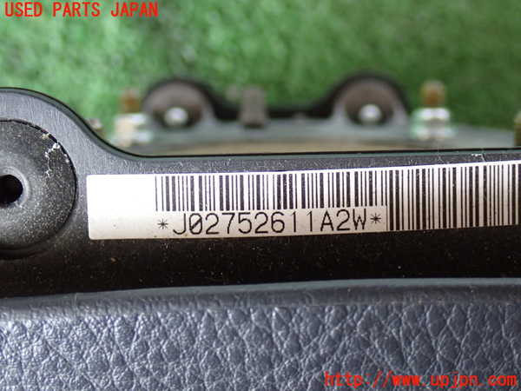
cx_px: 260
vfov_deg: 23.7
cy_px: 196
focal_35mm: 62
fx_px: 933
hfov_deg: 31.2
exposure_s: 1/60
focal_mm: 11.09
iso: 640
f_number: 3.6
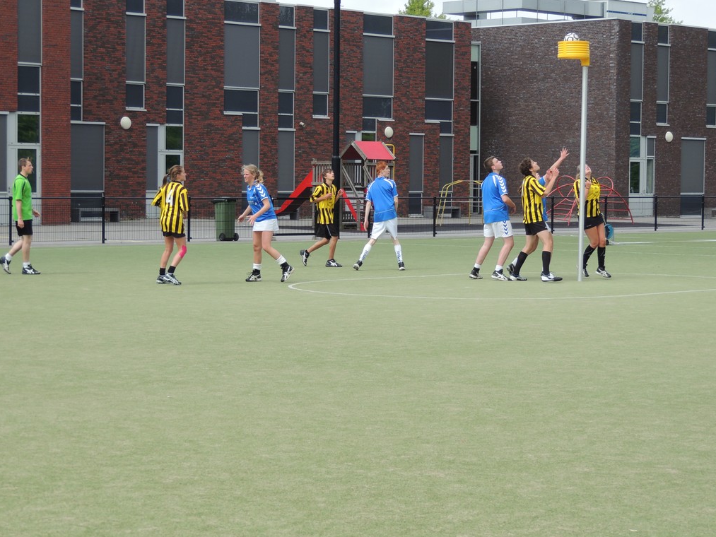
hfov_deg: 21.5
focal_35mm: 91
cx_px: 359
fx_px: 1882
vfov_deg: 16.2
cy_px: 270
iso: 100
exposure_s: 1/400
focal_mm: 16
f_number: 4.1
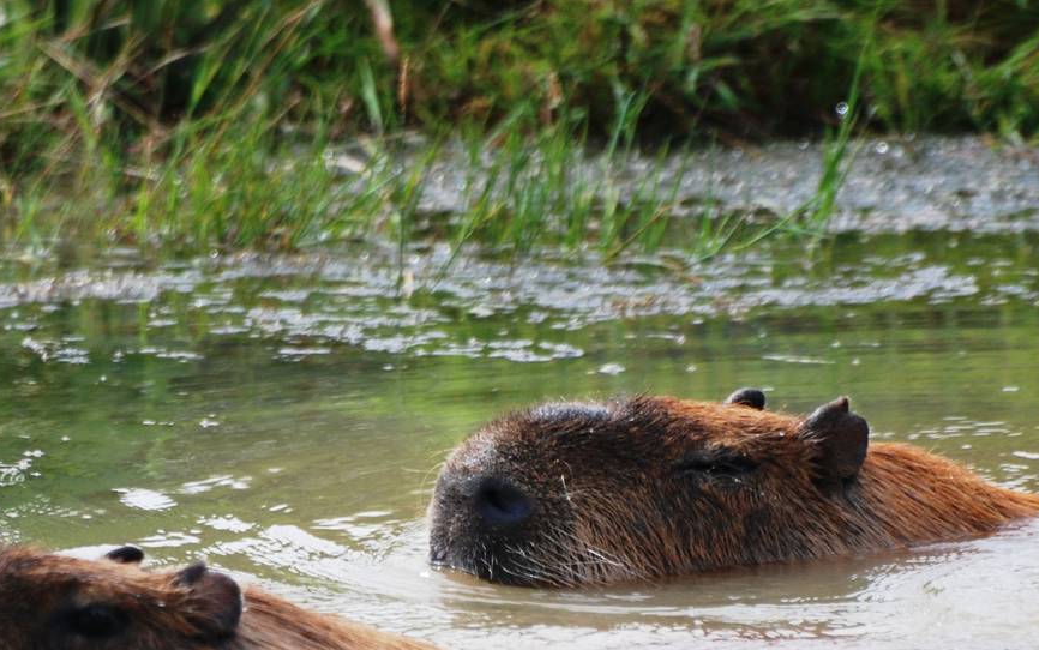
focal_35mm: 848
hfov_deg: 2.5
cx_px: 396
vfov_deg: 1.6
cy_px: 545
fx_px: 24021
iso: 200
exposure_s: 1/500
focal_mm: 300
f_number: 5.6
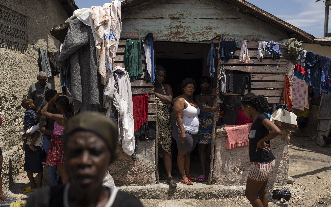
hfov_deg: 50.4
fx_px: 352
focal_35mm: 39
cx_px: 177
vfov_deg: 32.8
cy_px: 109
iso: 80
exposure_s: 1/3200
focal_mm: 35
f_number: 2.2
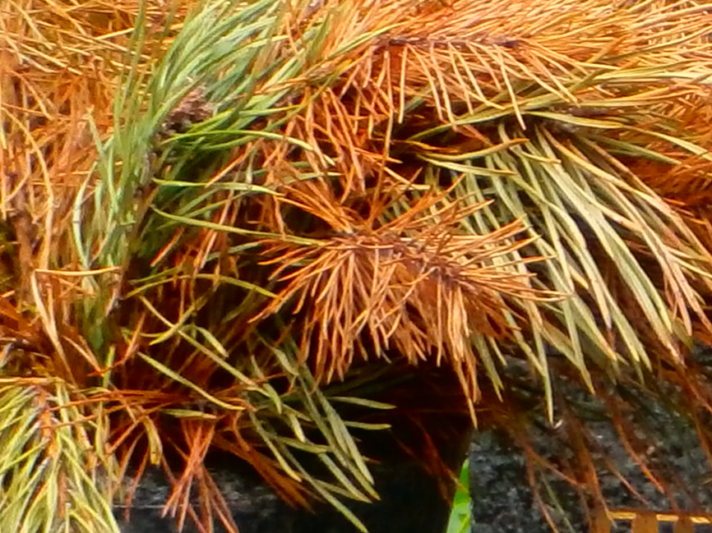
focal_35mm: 362
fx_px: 7444
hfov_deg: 5.3
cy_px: 64
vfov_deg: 4.1
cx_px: 1747
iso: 100
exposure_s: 1/100
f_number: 4.7
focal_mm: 12.1
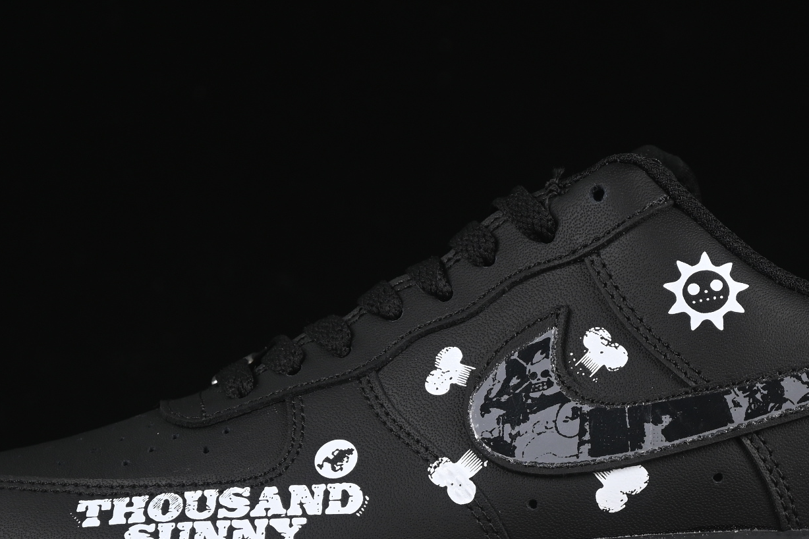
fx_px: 3820
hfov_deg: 12.1
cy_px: 322
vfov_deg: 8.1
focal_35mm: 170
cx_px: 513
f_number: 6.3
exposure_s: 1/50
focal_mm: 50
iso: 160
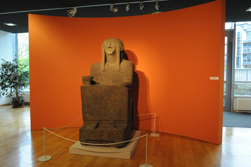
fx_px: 202
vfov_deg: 44.9
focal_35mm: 29
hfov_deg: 63.7
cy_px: 84
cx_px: 126
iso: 6400
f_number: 7.1
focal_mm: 29
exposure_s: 1/200
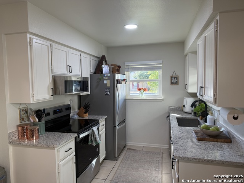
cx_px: 122
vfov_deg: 56.8
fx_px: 169
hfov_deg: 71.6
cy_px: 92
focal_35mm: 24
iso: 125
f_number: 1.78
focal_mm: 6.76
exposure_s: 1/125
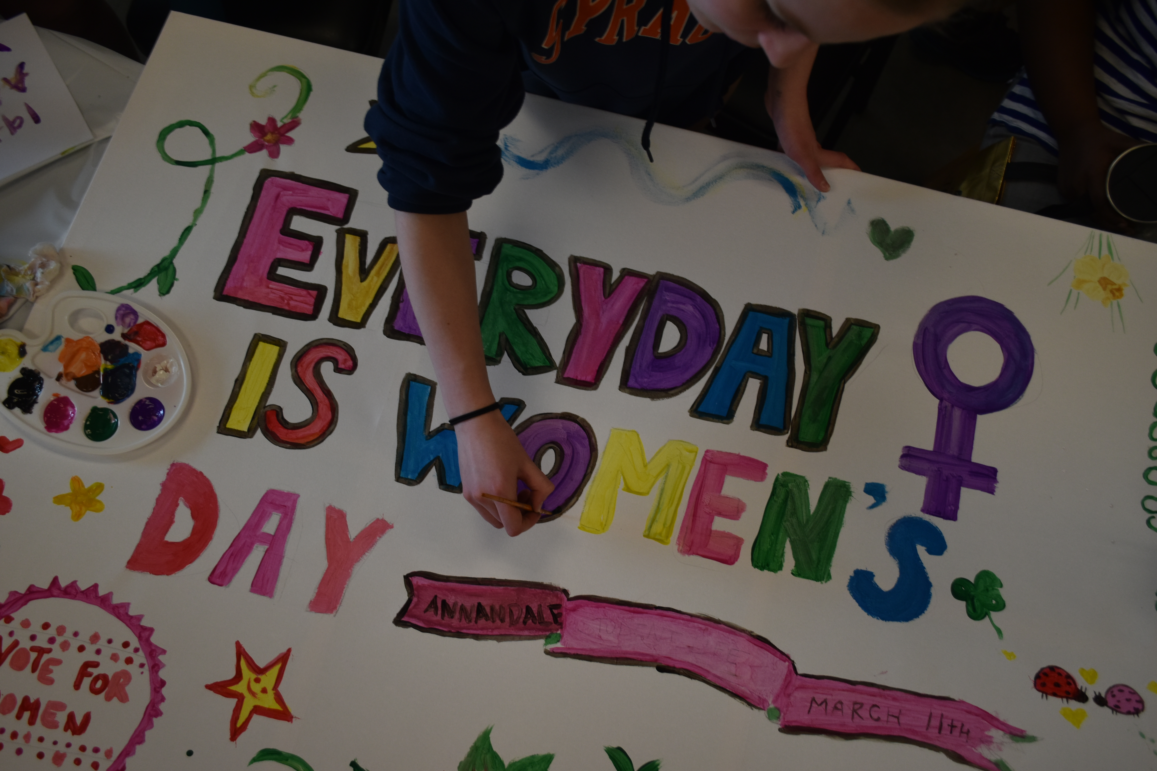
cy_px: 386
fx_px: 964
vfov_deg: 43.6
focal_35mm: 30
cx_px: 578
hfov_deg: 61.9
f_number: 3.8
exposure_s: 1/250
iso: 400
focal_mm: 20
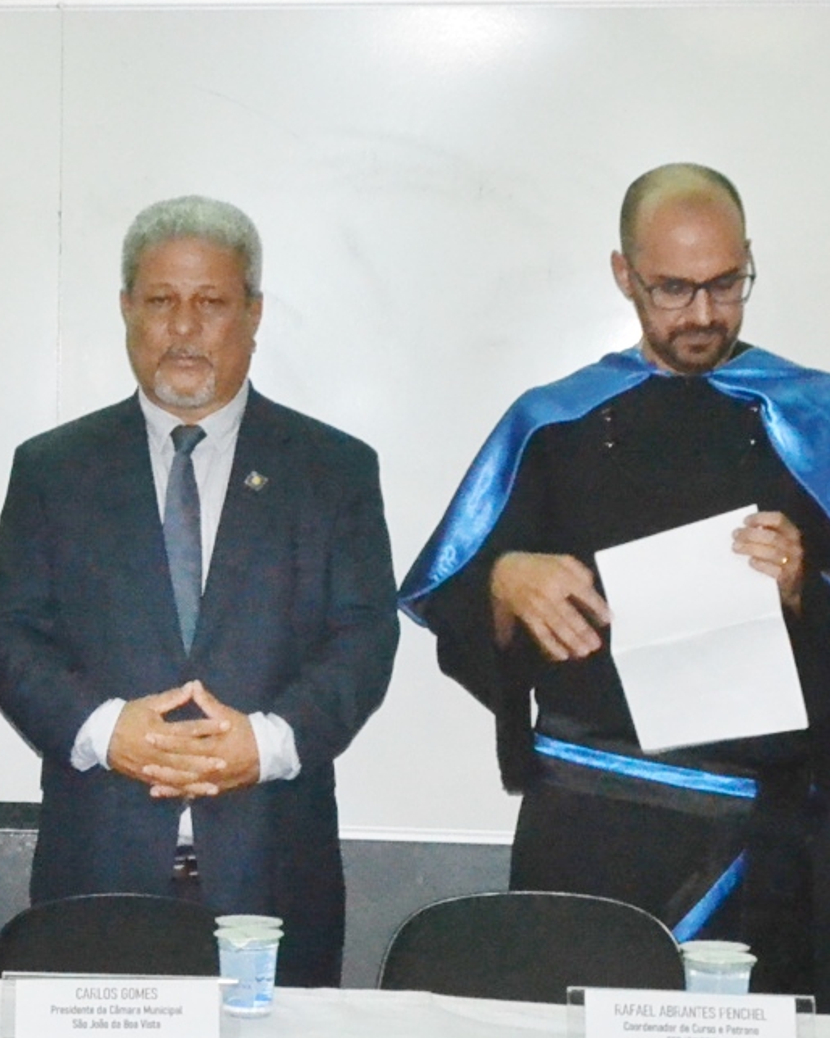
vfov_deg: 17.3
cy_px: 665
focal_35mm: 111
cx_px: -124
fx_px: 3410
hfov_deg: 13.5
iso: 3200
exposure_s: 1/60
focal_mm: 22
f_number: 7.1
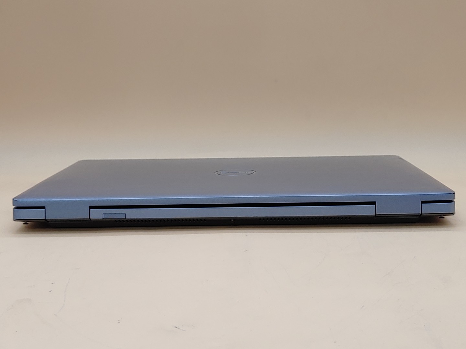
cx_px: 233
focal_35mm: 49
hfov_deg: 38.9
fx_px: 660
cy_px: 174
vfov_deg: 29.7
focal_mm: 4.36
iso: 50
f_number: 1.8
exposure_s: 1/140
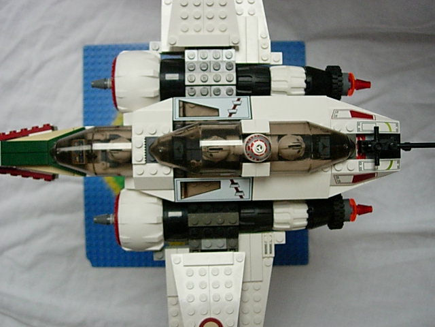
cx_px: 218
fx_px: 478
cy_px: 164
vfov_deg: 37.7
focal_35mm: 38
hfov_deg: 49.0
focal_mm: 7.8
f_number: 2.8
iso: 400
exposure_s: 1/242
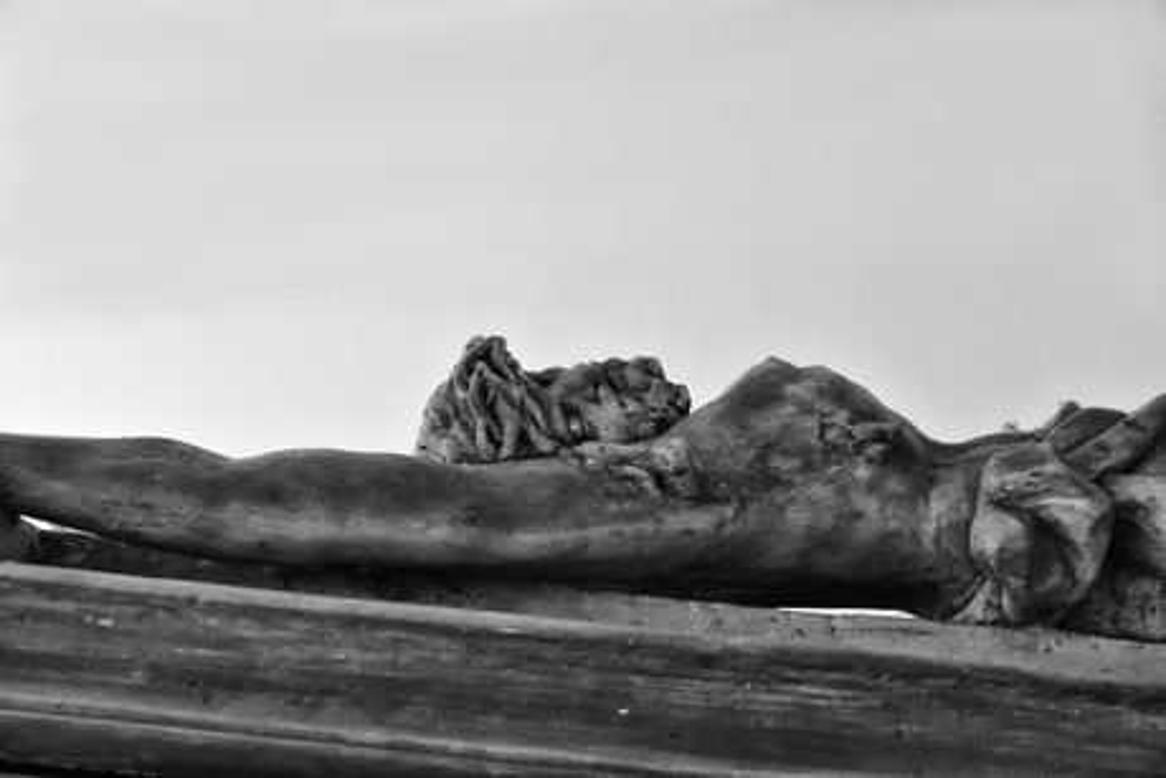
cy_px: 389
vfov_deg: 18.2
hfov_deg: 27.0
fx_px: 2430
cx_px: 583
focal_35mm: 75
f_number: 5.6
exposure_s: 1/25
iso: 1600
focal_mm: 50
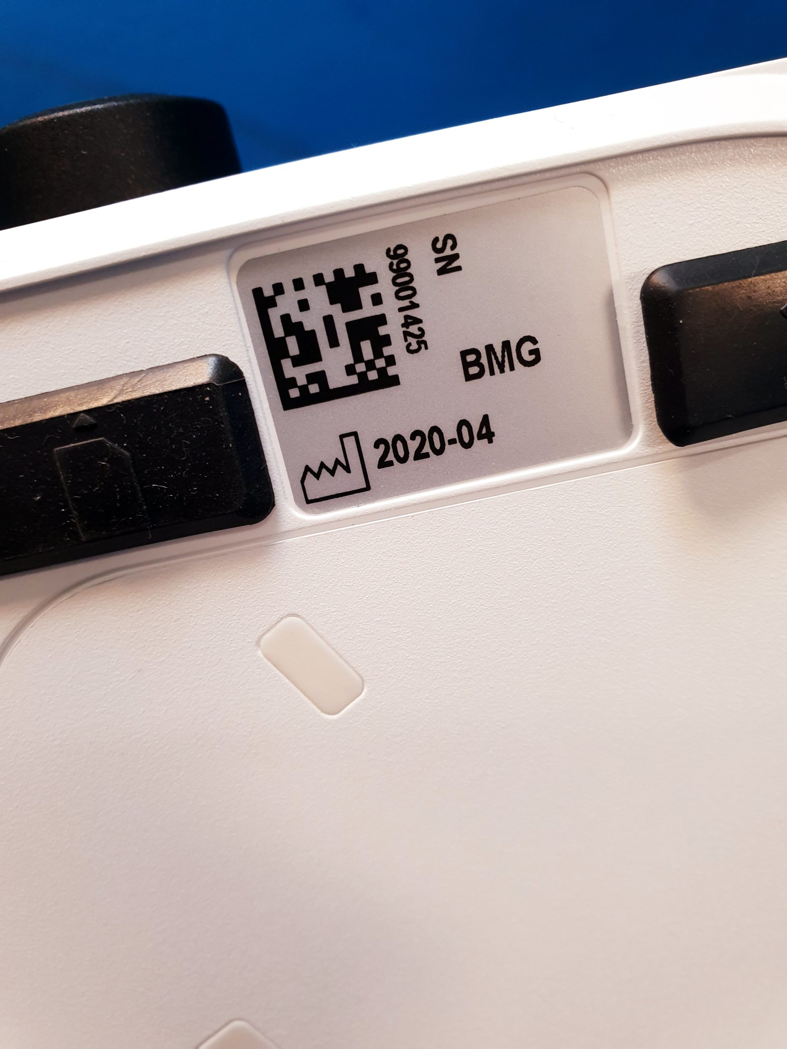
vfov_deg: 67.3
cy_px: 524
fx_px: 788
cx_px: 394
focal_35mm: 26
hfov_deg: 53.1
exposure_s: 1/50
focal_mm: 4.3
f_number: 2.4
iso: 160
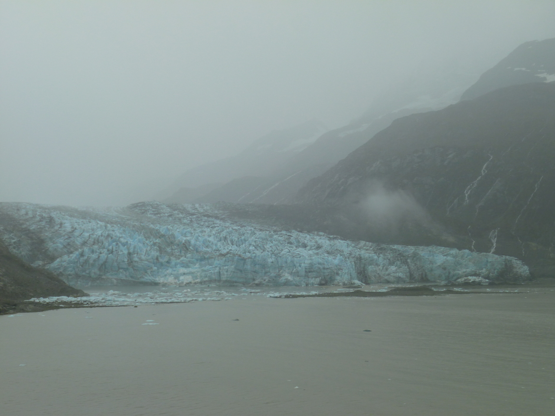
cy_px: 208
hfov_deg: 37.5
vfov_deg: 28.6
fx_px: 818
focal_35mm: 51
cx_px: 278
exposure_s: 1/40
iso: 80
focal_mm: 9.1
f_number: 4.4
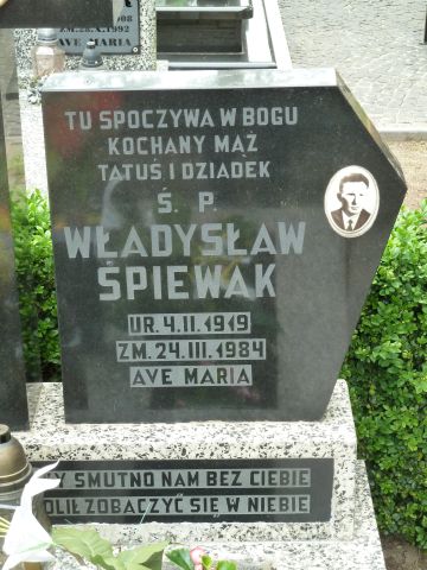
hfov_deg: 17.8
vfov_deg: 23.6
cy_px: 285
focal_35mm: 83
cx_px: 214
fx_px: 1365
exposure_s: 1/80
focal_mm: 13.7
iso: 320
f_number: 4.2
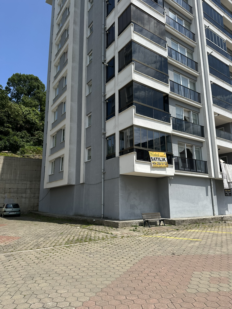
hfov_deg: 56.8
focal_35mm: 24
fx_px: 214
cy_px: 154
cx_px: 116
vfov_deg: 71.6
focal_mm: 6.86
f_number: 1.78
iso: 80
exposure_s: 1/7576
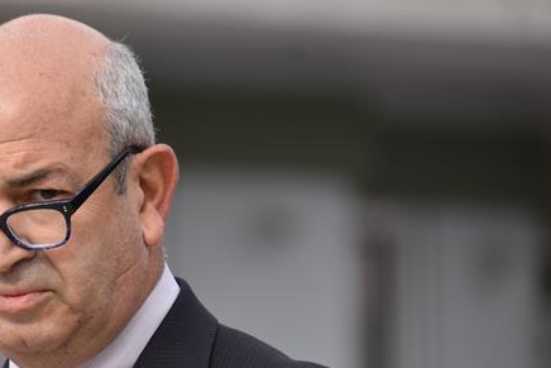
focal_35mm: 715
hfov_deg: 2.9
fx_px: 10946
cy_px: 259
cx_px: 105
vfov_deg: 1.9
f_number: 6
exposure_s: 1/500
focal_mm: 260
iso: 220
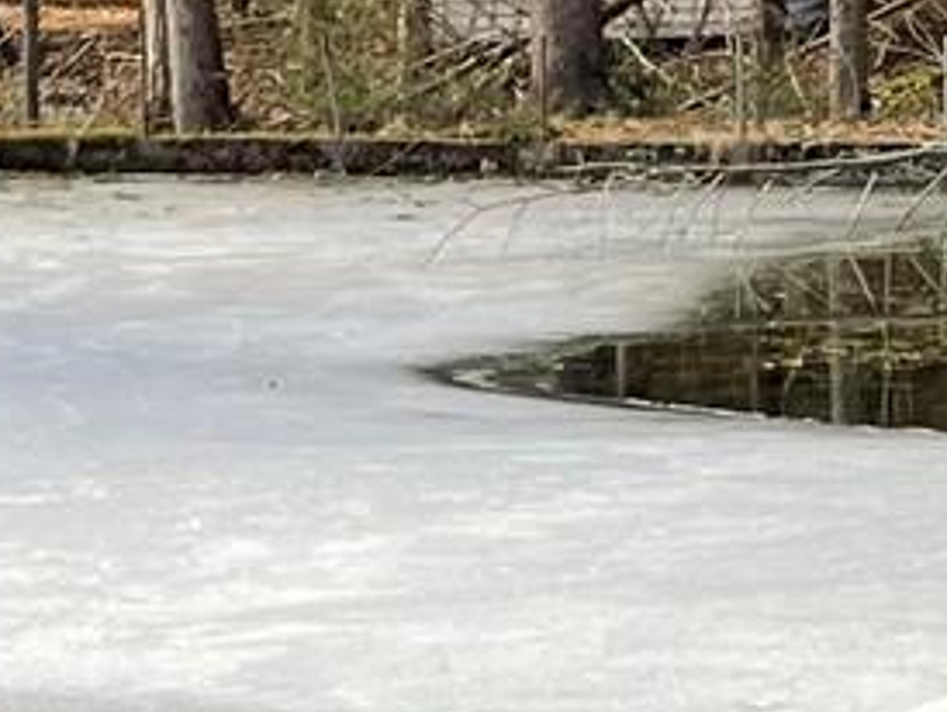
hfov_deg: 10.2
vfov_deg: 7.5
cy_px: 1203
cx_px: 563
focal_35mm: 194
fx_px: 5312
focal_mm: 4.2
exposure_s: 1/378
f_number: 1.6
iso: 32
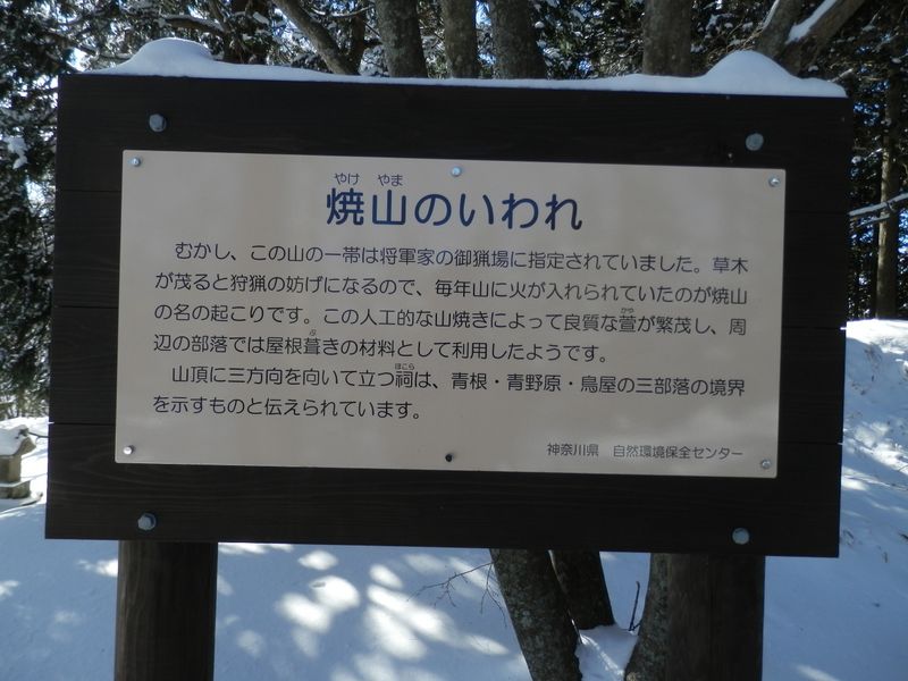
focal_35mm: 25
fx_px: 656
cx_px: 454
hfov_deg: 69.4
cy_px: 340
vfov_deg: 54.9
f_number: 3
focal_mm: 4.5
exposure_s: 1/640
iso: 80
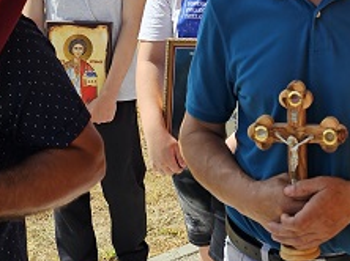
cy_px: -102
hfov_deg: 23.0
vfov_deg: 16.5
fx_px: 838
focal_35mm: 83
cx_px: 307
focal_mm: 6.3
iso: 10
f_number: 1.7
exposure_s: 1/389
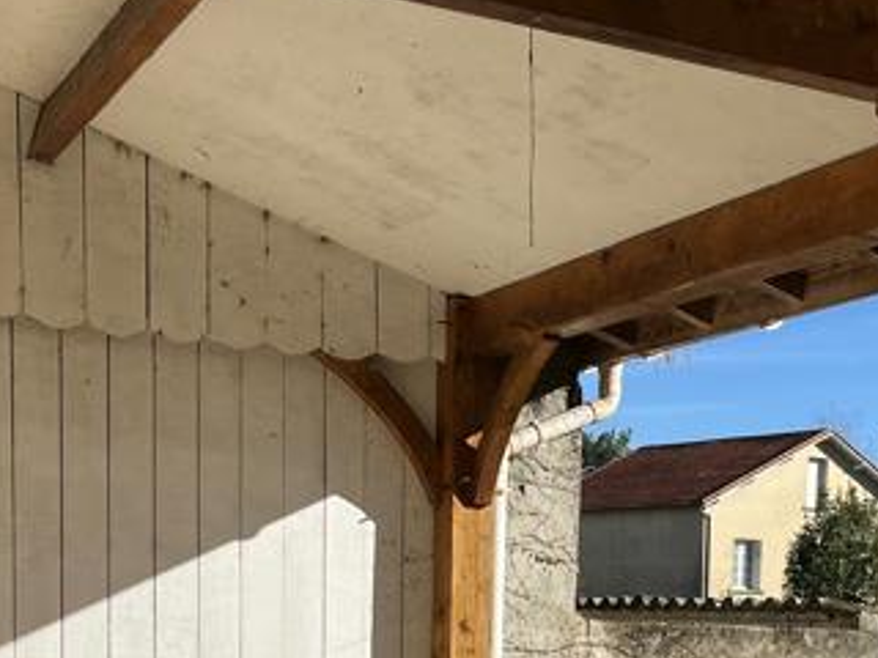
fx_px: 1649
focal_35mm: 65
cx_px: 628
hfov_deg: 29.5
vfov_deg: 21.1
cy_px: 784
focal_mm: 5.1
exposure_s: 1/4016
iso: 50
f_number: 1.6
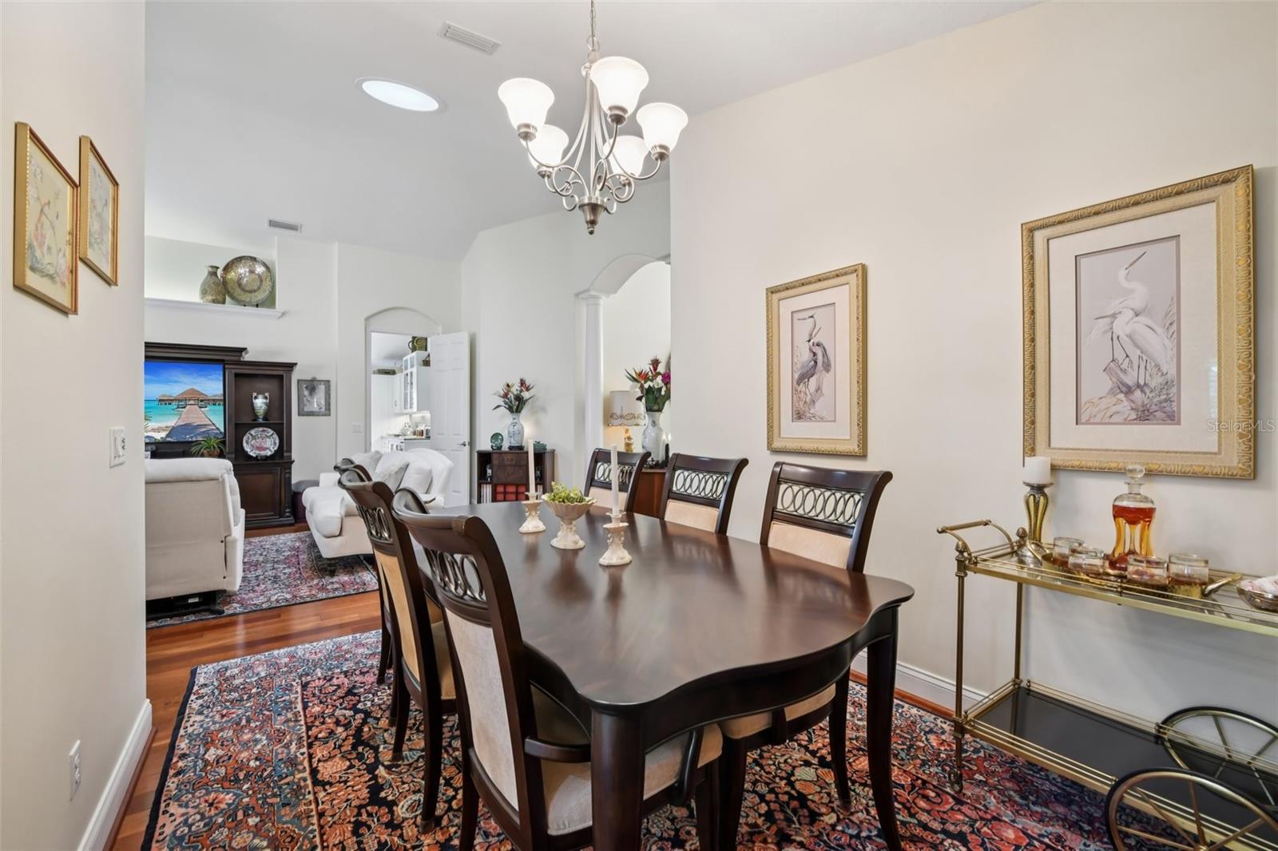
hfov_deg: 104.3
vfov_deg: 81.2
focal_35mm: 14
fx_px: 497
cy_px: 426
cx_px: 639
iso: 400
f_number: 8
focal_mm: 14
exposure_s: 1/5
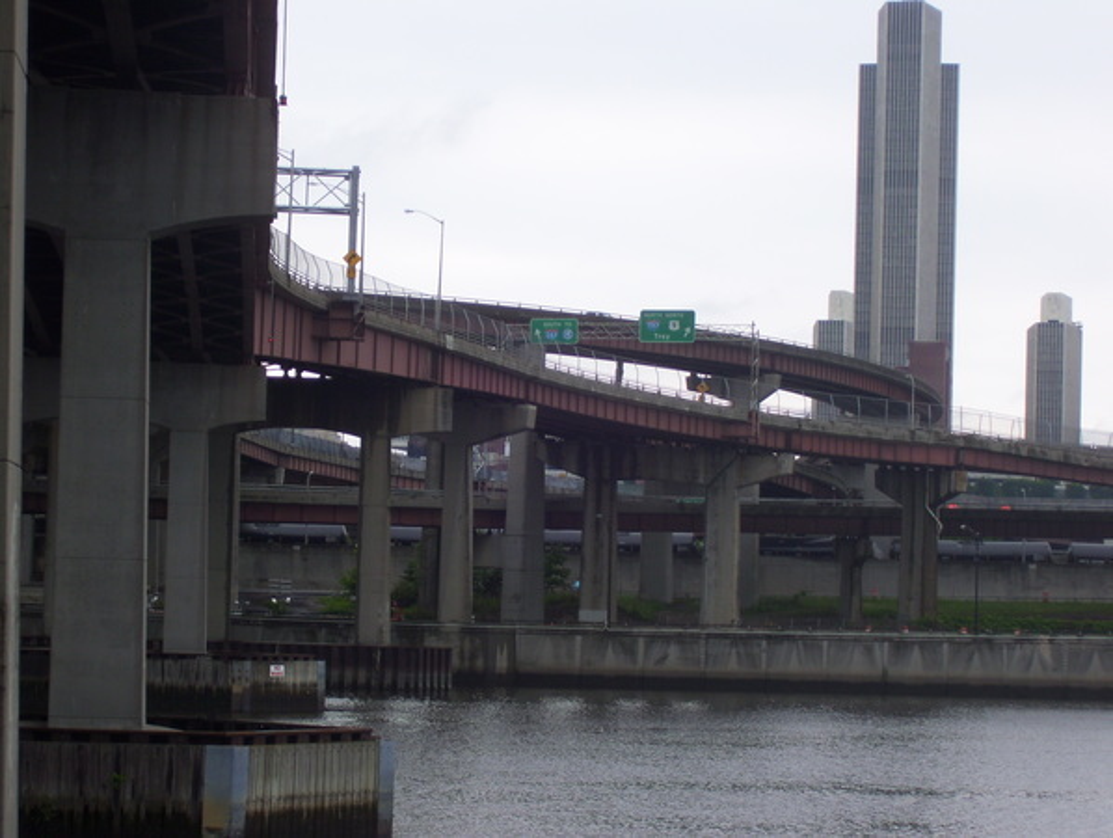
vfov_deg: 13.7
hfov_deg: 18.2
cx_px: 556
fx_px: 3477
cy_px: 419
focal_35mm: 108
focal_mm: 18
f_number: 4.6
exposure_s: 1/200
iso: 80
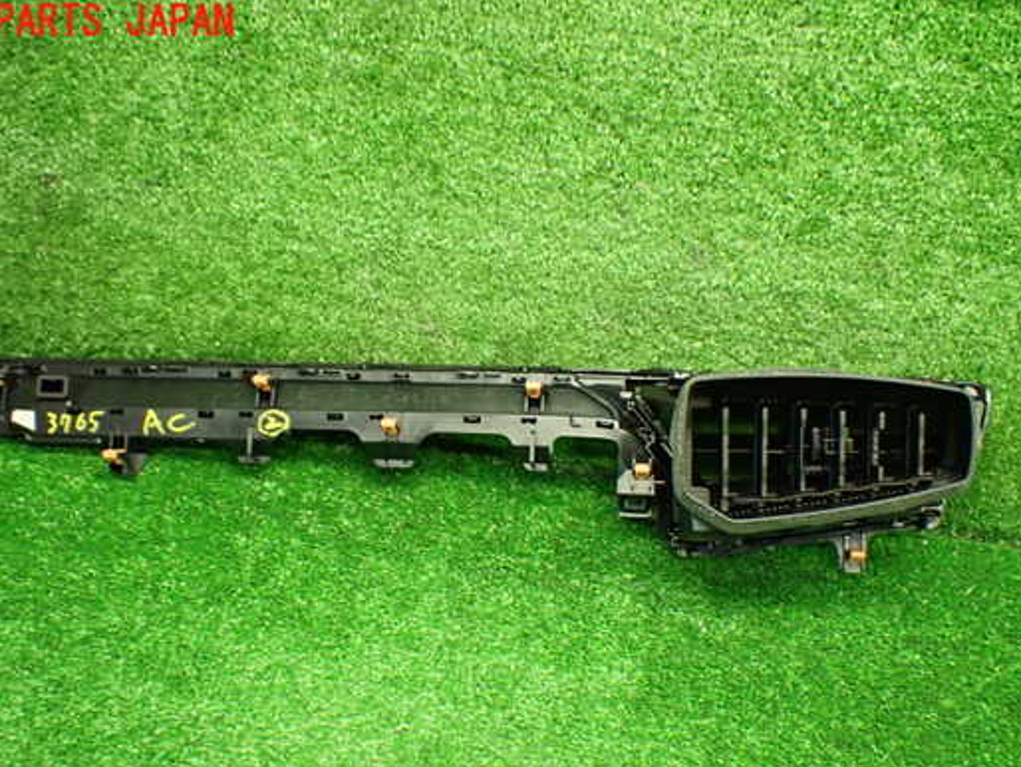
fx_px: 1239
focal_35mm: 42
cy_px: 445
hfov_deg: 44.7
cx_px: 469
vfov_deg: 34.3
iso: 800
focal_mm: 6.37
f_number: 2.5
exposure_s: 1/60
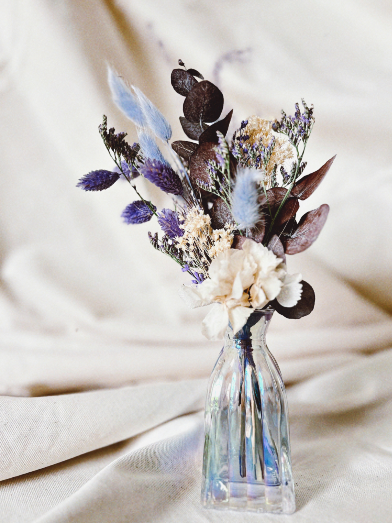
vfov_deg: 67.3
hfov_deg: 53.1
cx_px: 196
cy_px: 262
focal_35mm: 26
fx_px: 393
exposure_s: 1/66
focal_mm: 5.7
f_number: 1.5
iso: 125
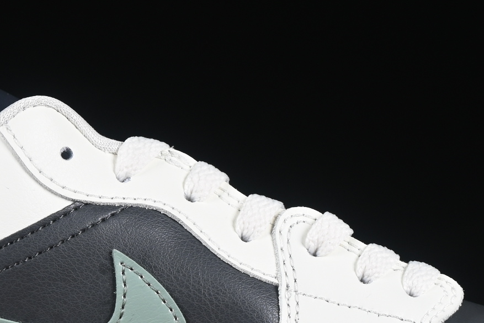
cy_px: 239
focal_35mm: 238
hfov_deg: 8.6
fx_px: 3200
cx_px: 203
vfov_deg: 5.8
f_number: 7.1
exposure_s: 1/80
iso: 160
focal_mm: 50
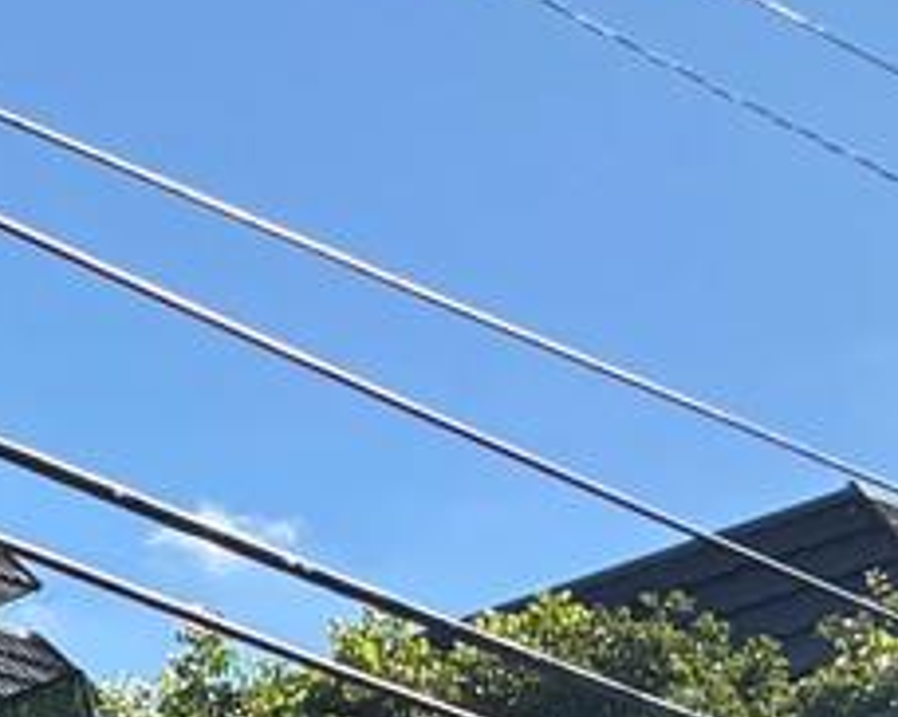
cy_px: 418
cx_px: -1981
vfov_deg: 8.7
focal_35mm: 178
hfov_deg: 8.6
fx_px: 4727
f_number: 1.6
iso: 50
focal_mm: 5.96
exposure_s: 1/2857
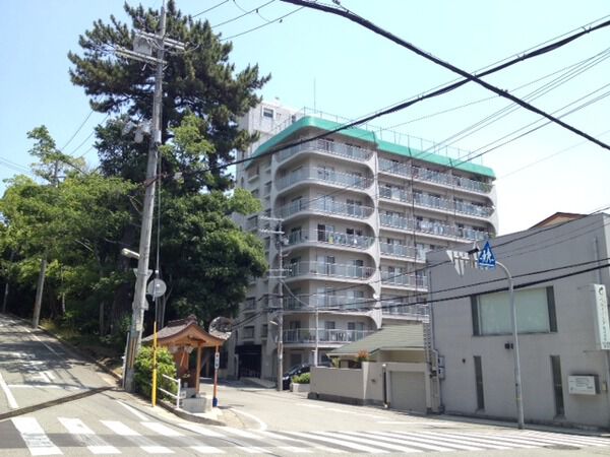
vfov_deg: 40.7
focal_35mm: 35
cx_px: 305
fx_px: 617
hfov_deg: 52.6
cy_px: 228
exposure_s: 1/767
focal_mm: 4.28
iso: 50
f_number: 2.4
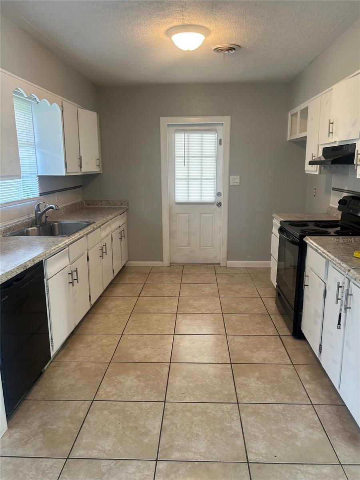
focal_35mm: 26
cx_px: 180
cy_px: 240
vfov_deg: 67.3
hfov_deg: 53.1
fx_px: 361
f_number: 1.5
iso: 80
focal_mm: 5.7
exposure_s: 1/60
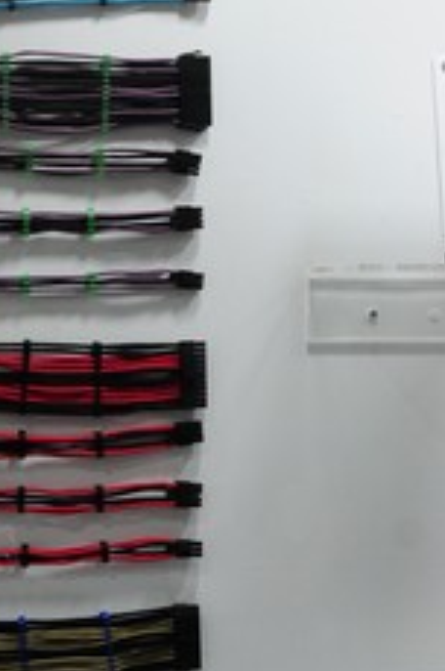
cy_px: 401
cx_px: 0
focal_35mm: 72
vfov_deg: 28.0
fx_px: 1339
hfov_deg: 18.4
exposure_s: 1/200
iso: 1000
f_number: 5.6
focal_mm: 22
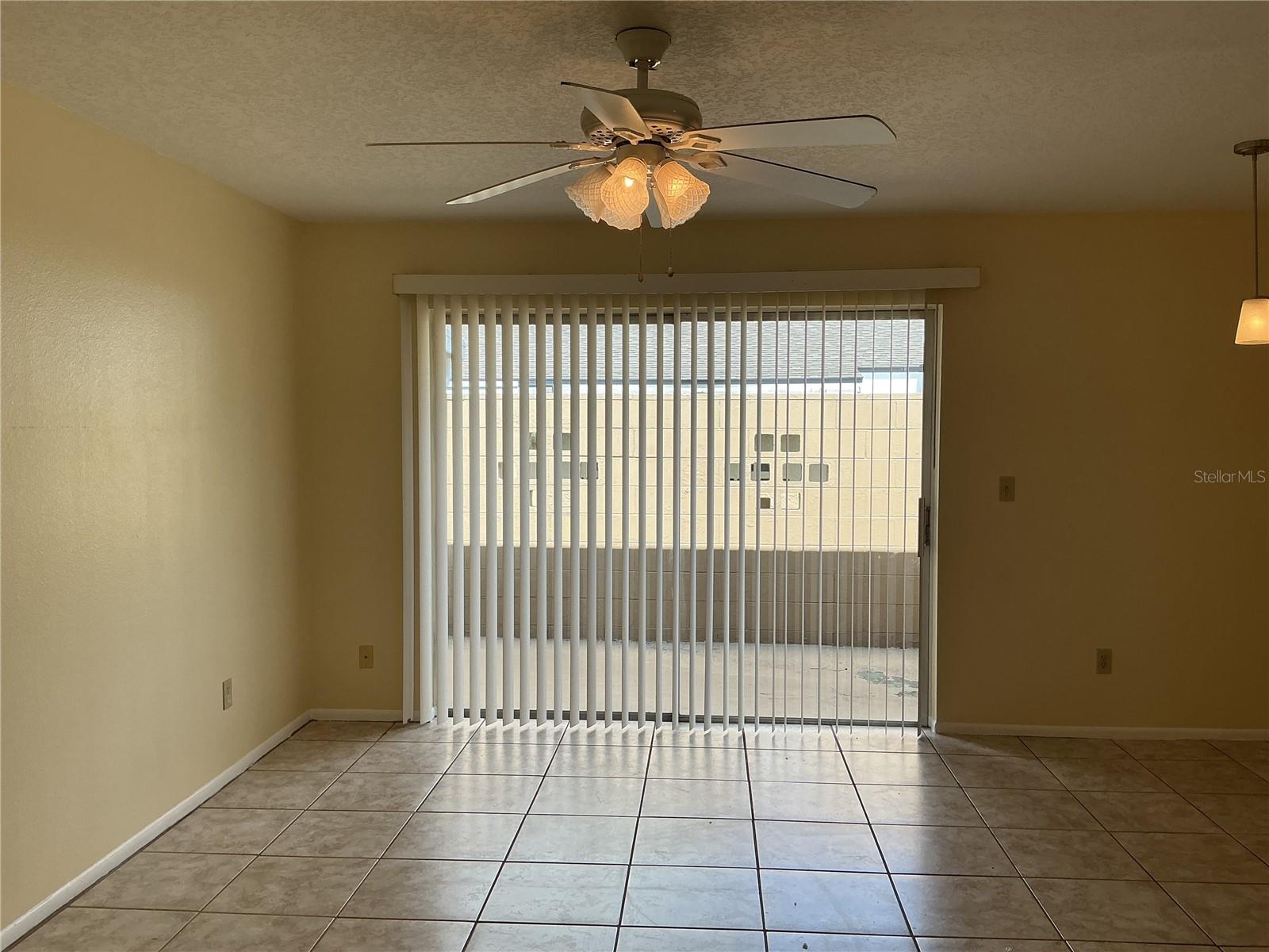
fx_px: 1063
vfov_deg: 48.2
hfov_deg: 61.7
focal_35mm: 29
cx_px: 634
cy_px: 476
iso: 25
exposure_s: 1/265
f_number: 1.8
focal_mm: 3
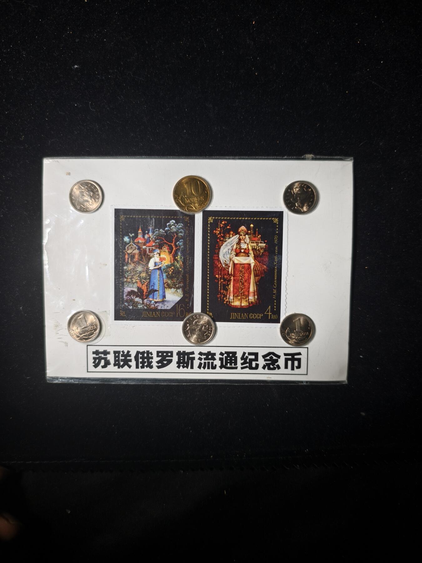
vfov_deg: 73.9
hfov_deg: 58.9
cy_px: 282
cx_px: 211
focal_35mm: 23
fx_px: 374
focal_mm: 5.6
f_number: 1.57
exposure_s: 1/100
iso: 74
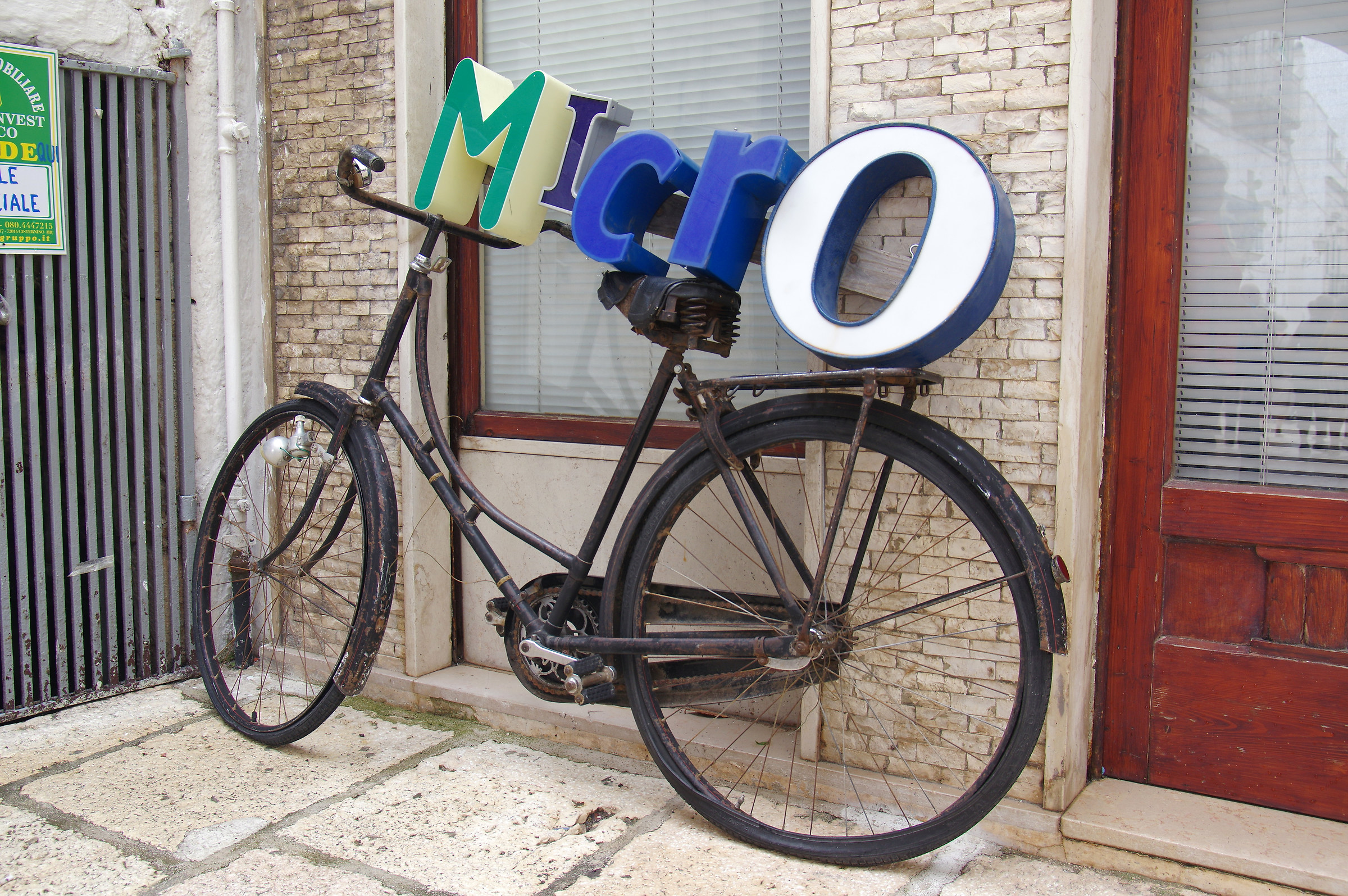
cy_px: 448
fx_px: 1234
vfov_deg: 39.9
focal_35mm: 33
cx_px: 674
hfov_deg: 57.3
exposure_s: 1/50
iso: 200
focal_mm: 22
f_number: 5.6
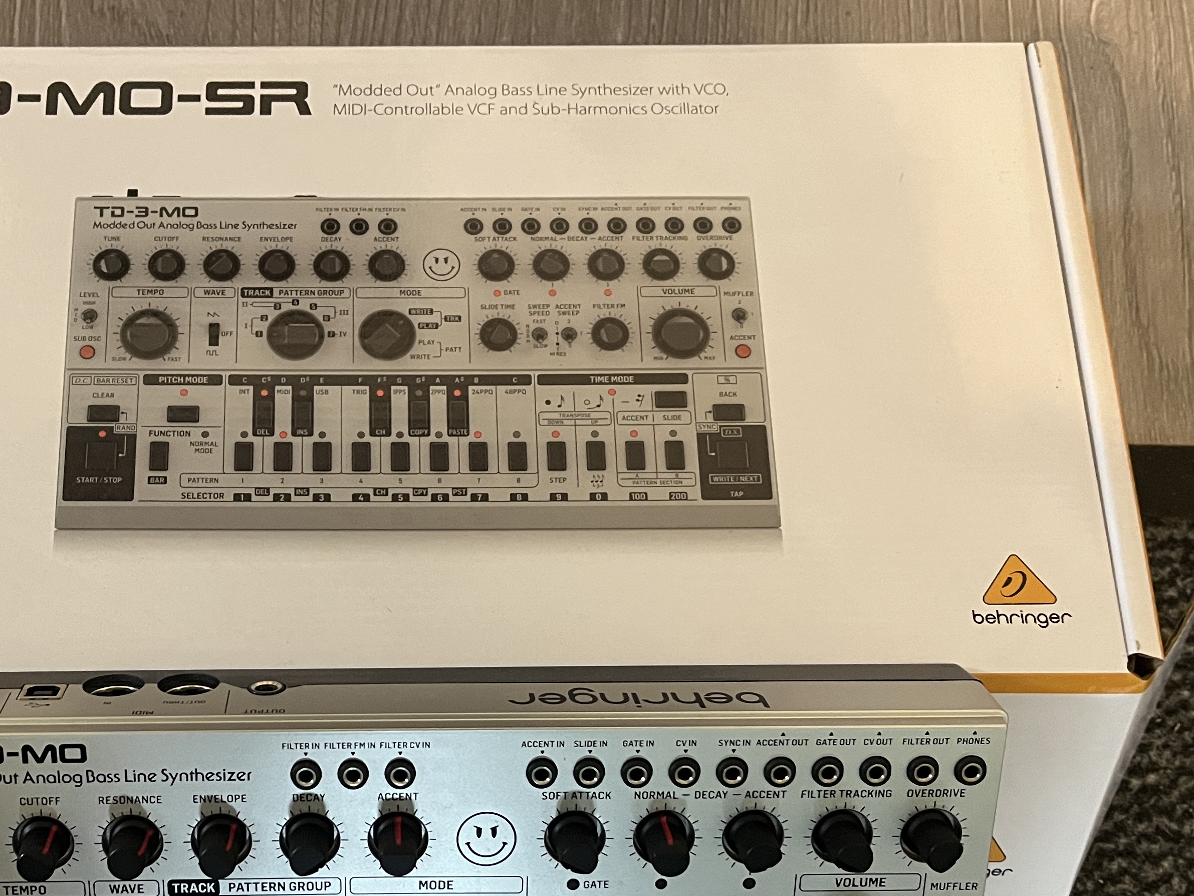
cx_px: 369
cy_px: 654
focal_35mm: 44
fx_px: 1518
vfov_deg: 32.4
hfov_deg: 42.2
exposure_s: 1/33
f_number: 1.6
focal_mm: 5.1
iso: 500
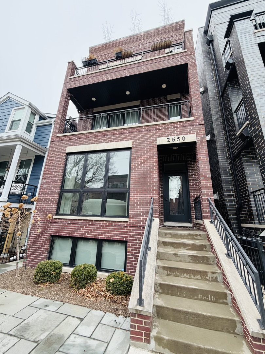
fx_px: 143
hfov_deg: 85.7
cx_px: 132
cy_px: 177
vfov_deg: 102.1
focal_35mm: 14
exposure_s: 1/121
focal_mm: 2.22
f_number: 2.2
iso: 125
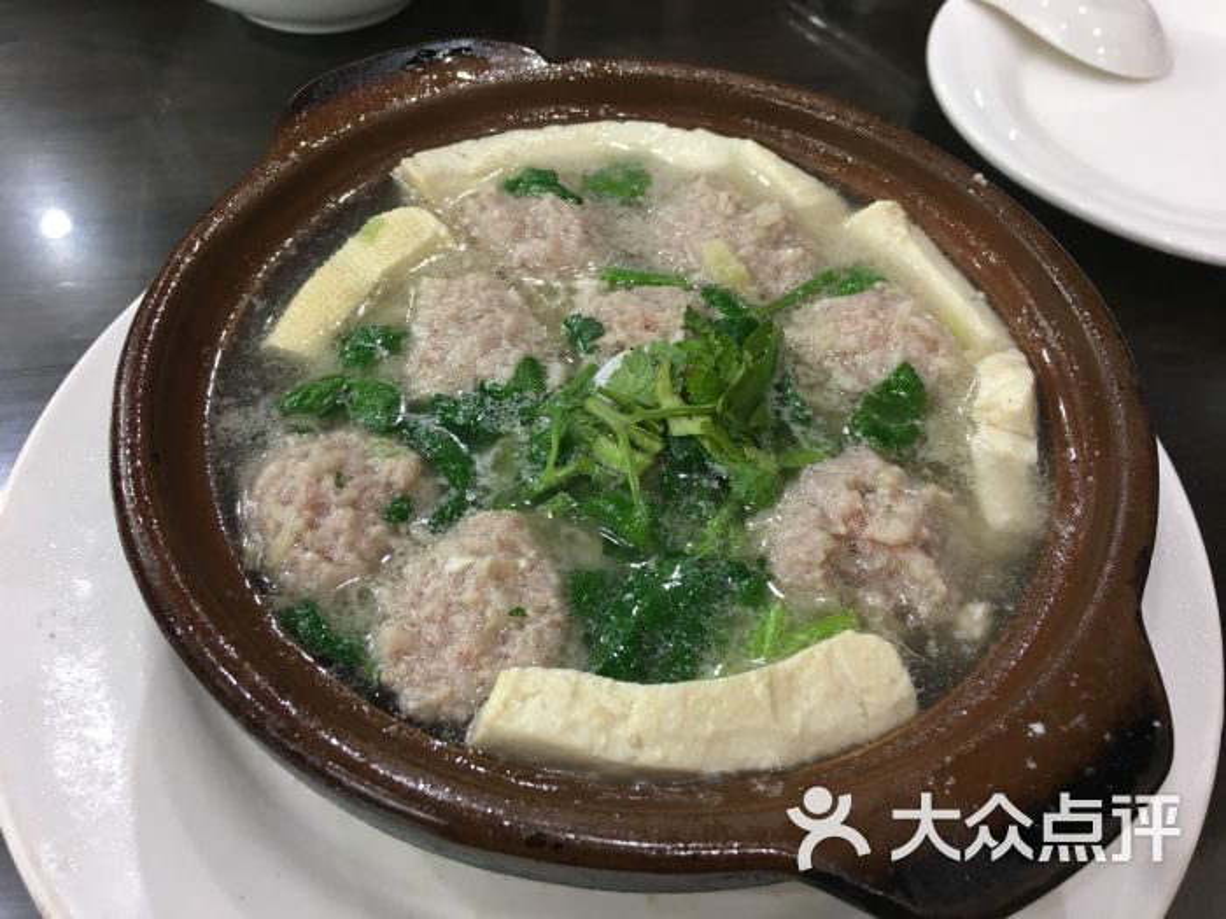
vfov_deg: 48.2
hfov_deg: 61.7
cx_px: 613
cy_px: 460
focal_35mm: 29
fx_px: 1027
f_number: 2.2
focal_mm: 4.15
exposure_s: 1/33
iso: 100
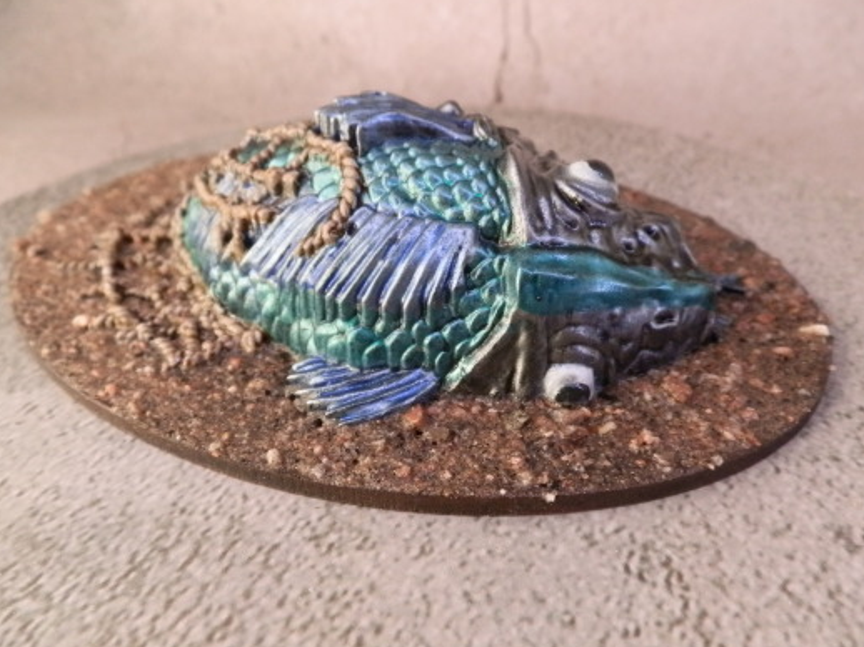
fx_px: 723
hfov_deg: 61.7
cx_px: 435
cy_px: 325
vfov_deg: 48.2
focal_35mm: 29
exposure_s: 1/80
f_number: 3.1
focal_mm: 5
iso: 400
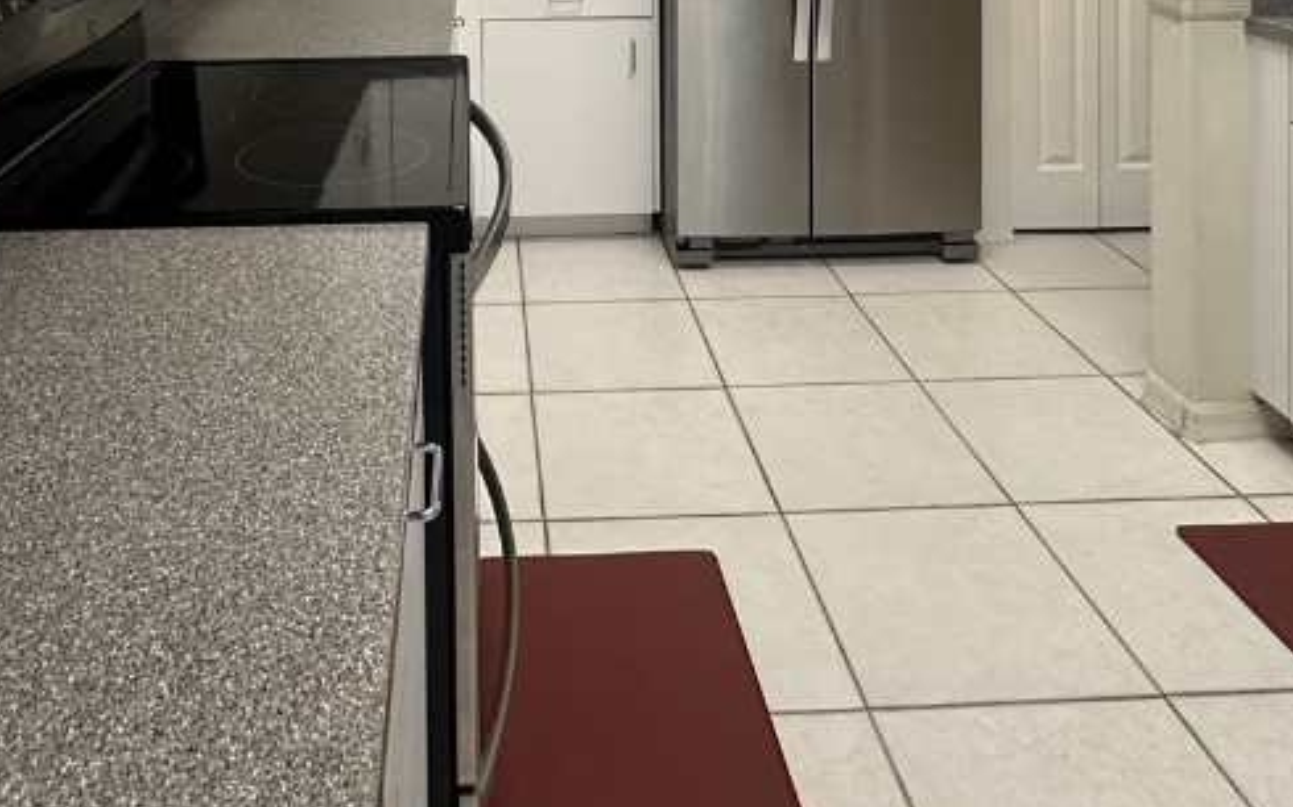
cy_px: -174
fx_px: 1092
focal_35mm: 31
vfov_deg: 32.9
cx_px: 509
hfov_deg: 60.7
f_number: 2.2
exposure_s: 1/60
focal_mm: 2.22
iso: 250
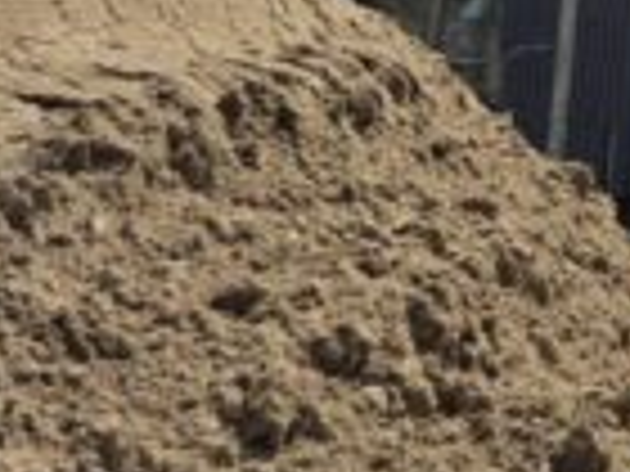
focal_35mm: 126
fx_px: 2293
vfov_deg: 10.3
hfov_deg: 11.5
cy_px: -620
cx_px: 1706
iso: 64
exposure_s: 1/7944
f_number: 1.7
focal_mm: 6.3
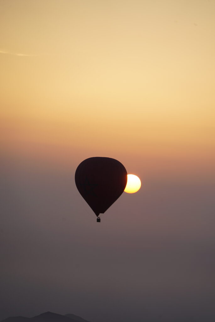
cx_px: 108
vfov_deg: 8.6
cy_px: 161
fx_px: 2147
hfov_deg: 5.7
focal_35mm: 240
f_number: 7.1
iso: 100
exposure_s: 1/250
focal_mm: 240
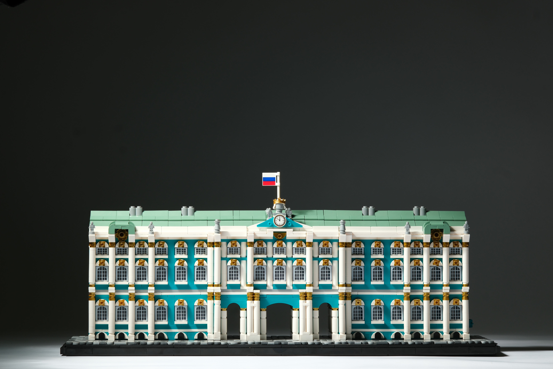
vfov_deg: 12.1
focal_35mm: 113
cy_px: 184
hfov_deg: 18.1
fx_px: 1736
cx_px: 276
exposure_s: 1/200
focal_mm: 75
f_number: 9
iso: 160
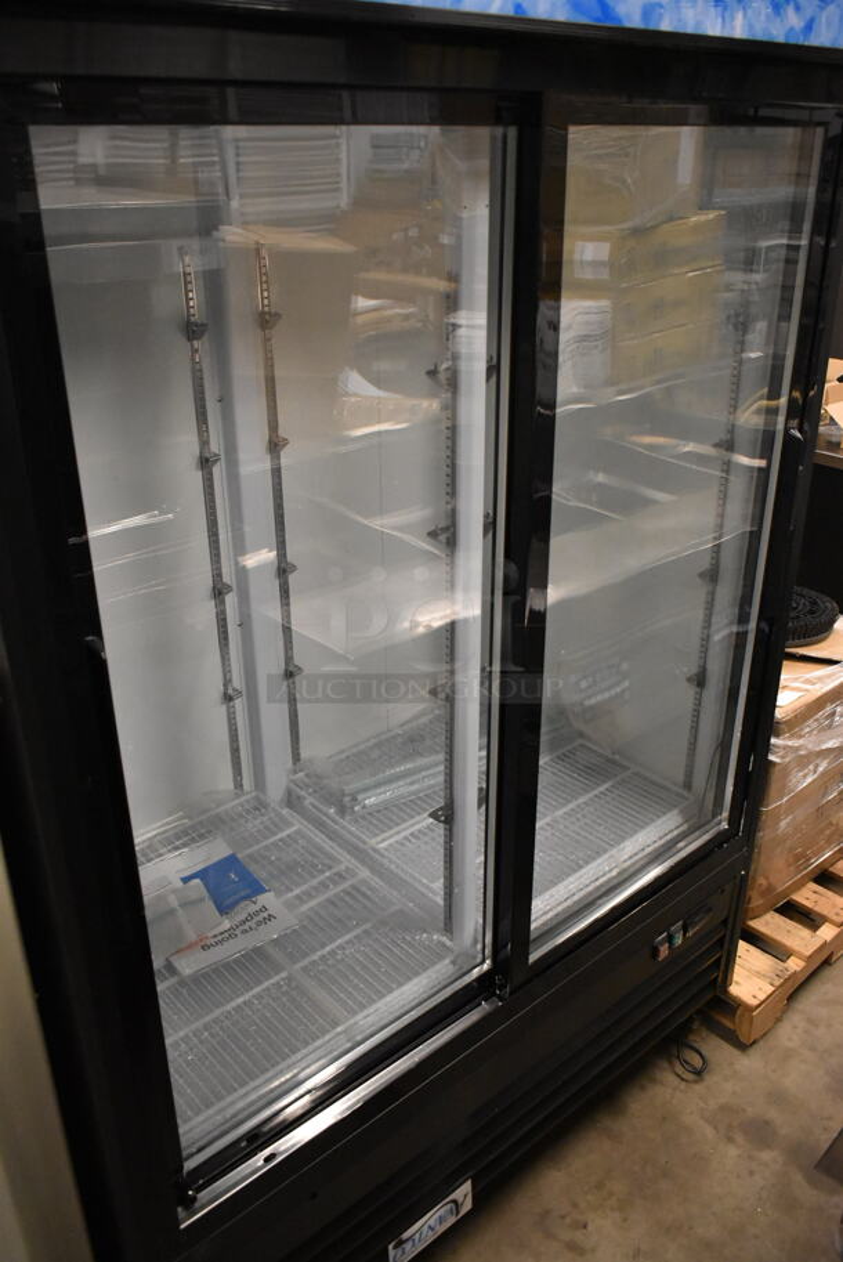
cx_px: 422
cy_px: 631
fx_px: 1052
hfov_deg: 43.7
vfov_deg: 61.9
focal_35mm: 30
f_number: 3.5
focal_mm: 20
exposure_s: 1/125
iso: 4000
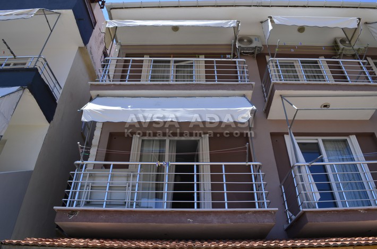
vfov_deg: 47.7
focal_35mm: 27
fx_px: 282
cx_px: 188
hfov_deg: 67.5
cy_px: 124
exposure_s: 1/125
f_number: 11
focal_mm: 18
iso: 160
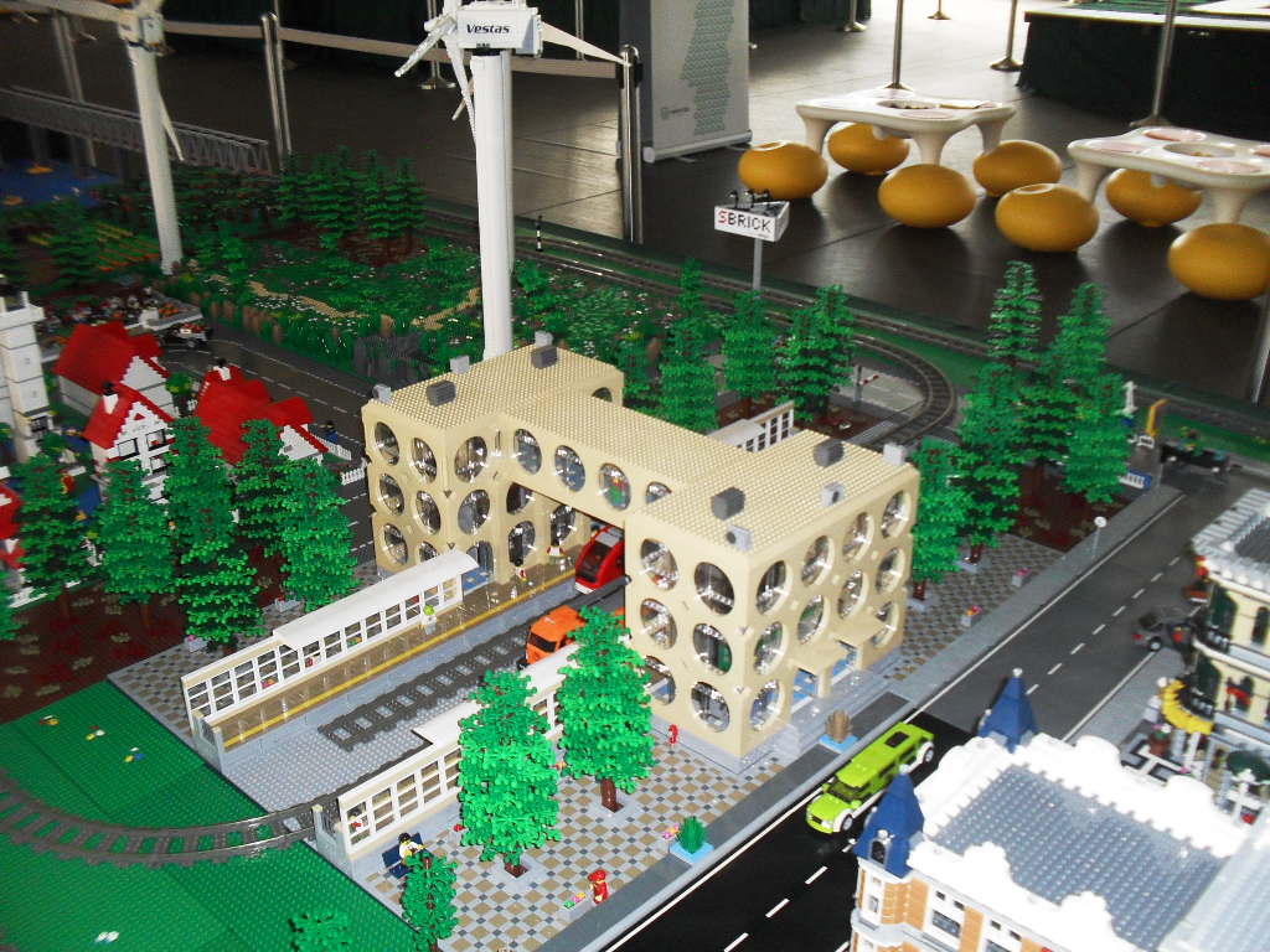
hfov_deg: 52.6
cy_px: 476
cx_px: 635
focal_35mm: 35
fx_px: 1284
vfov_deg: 40.7
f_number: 3.2
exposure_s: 1/45
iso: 200
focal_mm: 6.3
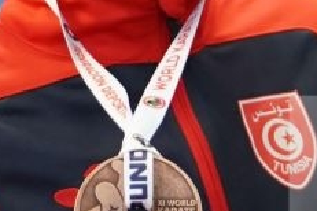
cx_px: -48
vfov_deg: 1.3
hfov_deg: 1.9
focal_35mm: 1058
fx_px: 9316
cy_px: 221
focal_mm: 136
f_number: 2.8
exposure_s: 1/250
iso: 1600
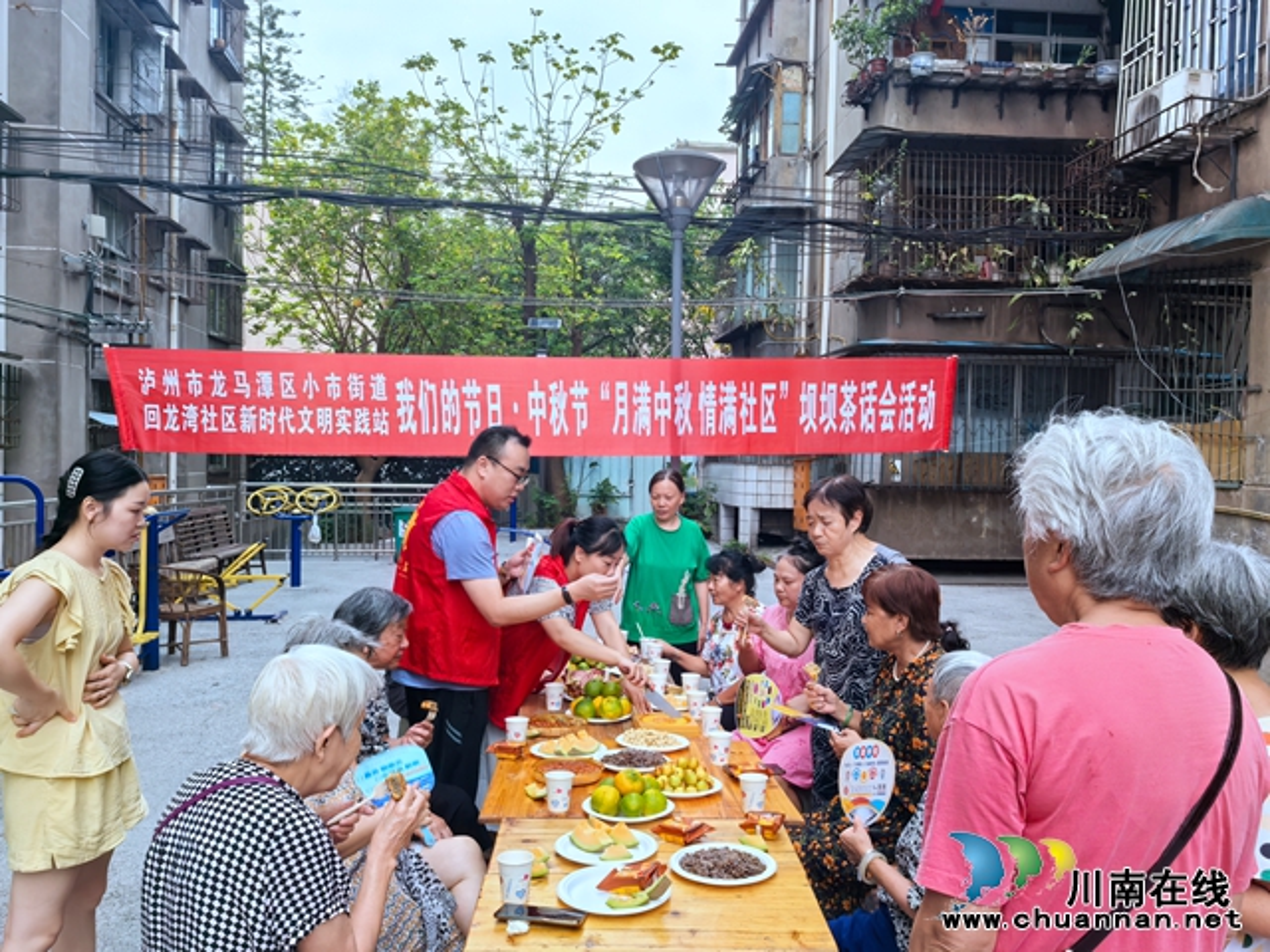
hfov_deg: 61.7
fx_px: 1064
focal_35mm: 29
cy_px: 476
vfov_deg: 48.2
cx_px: 635
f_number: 4
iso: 50
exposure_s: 1/291
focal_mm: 5.75
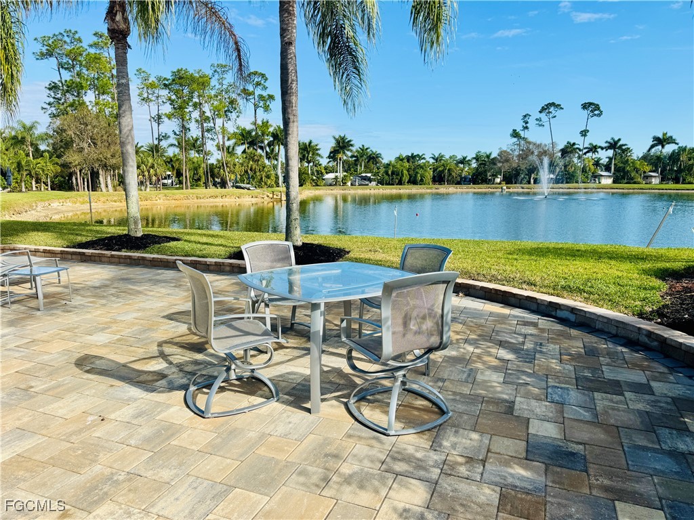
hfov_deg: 71.6
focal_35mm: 24
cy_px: 260
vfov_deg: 56.8
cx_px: 347
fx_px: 481
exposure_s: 1/4049
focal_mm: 6.76
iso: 80
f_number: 1.78
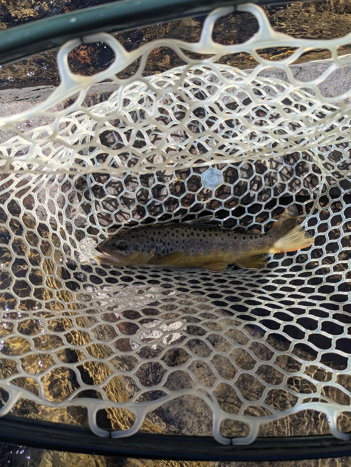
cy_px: 234
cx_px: 176
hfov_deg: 51.4
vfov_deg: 65.3
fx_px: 365
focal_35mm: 27
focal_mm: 4.38
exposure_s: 1/1560
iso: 48
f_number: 1.73
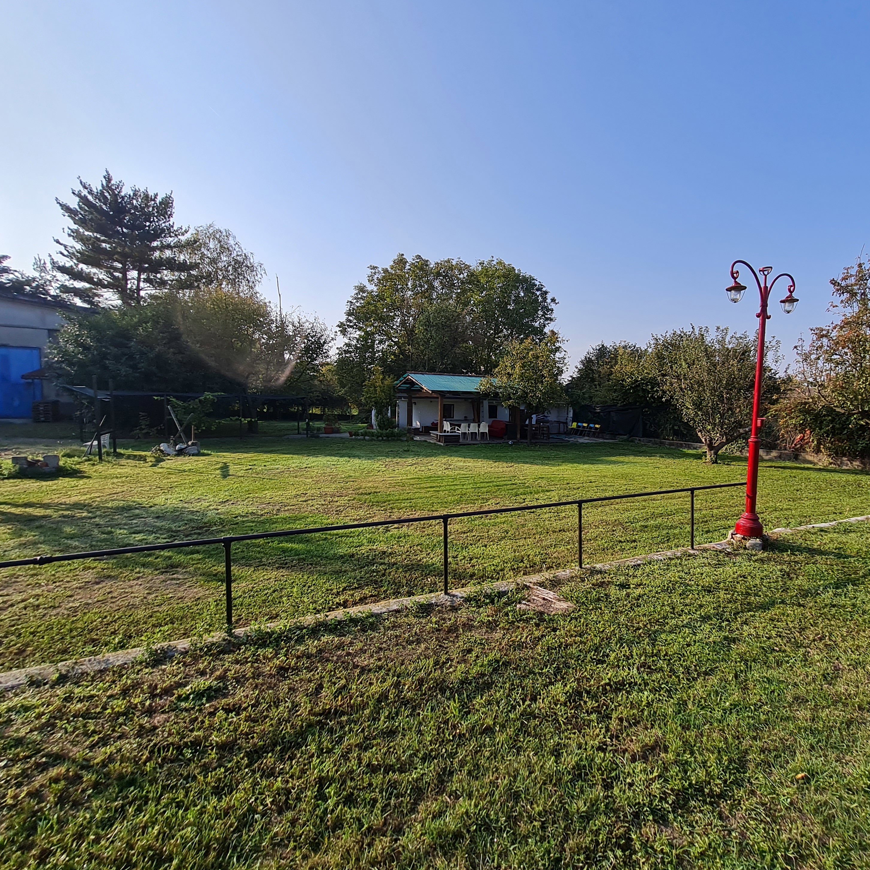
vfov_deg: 87.4
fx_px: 455
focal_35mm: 16
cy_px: 437
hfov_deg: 86.9
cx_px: 494
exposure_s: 1/1292
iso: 50
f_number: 2.2
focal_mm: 1.74
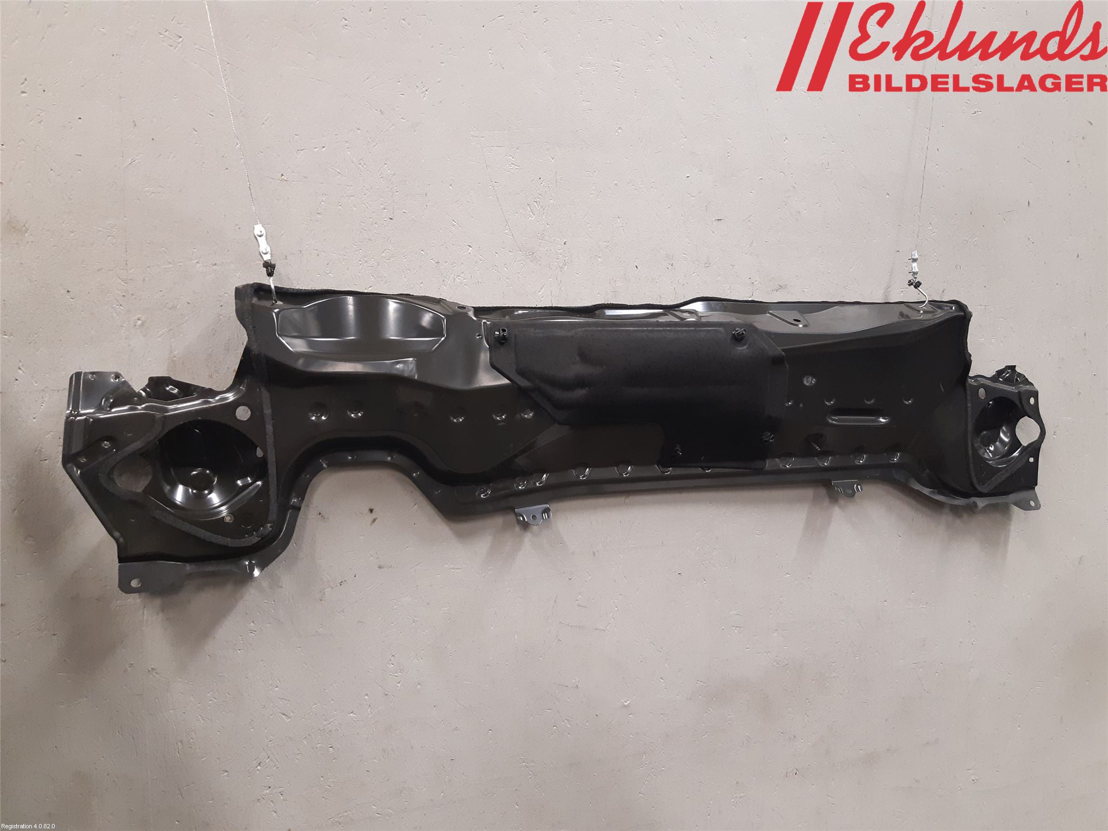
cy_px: 416
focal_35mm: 26
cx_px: 554
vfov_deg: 53.1
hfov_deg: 67.3
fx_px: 832
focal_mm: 3.93
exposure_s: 1/50
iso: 250
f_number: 1.7
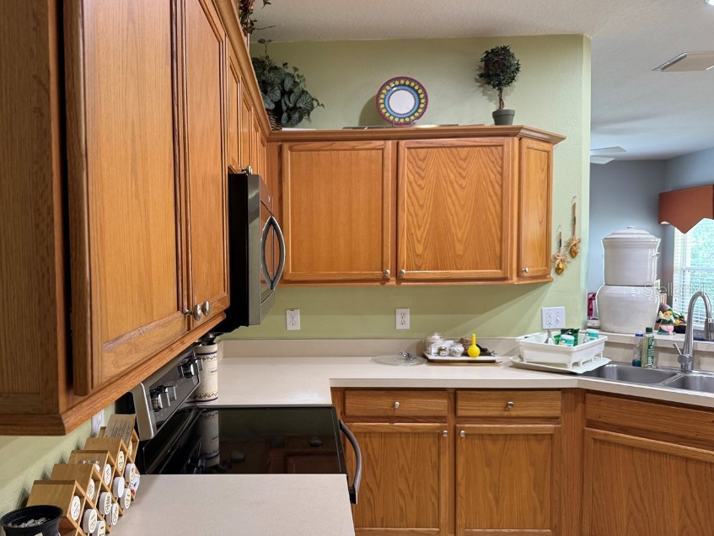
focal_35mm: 29
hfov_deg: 61.2
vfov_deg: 48.2
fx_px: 598
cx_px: 292
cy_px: 289
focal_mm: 6.76
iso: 250
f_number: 1.78
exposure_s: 1/60
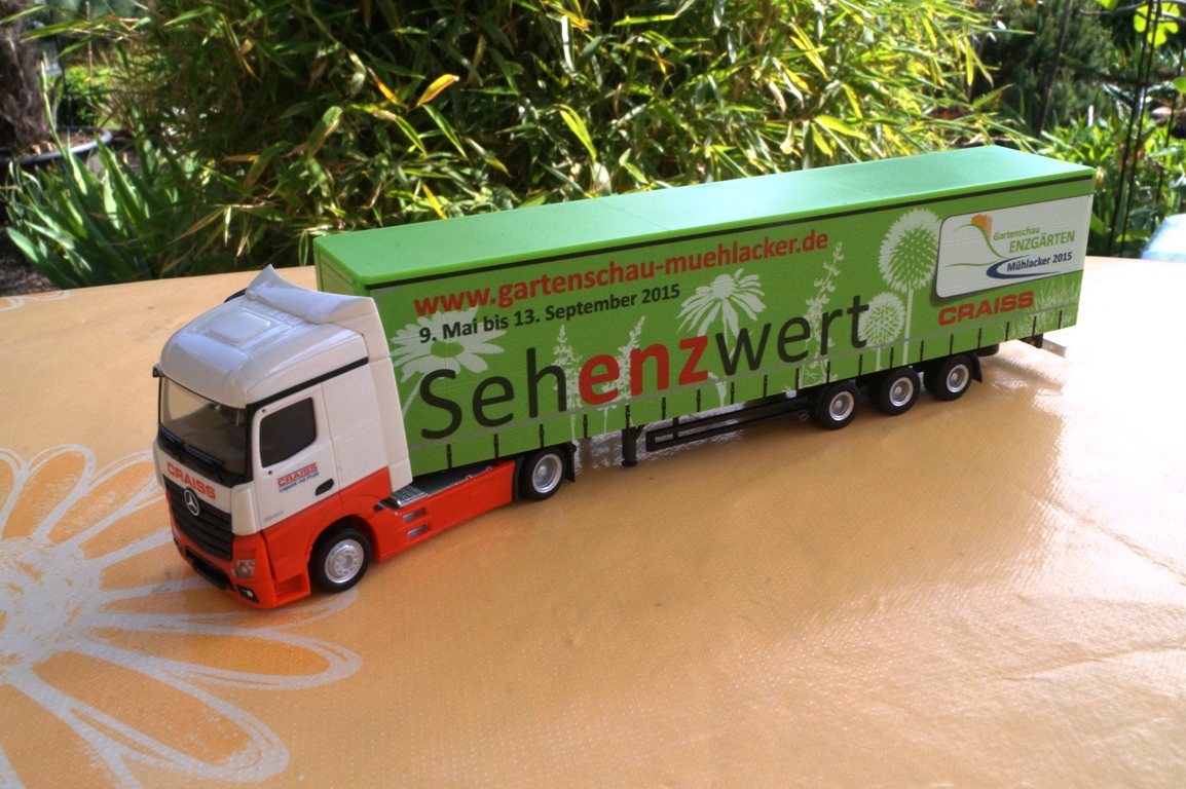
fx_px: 1185
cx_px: 593
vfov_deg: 36.8
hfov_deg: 53.2
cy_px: 394
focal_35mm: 36
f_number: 25
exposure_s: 1/60
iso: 640
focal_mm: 24
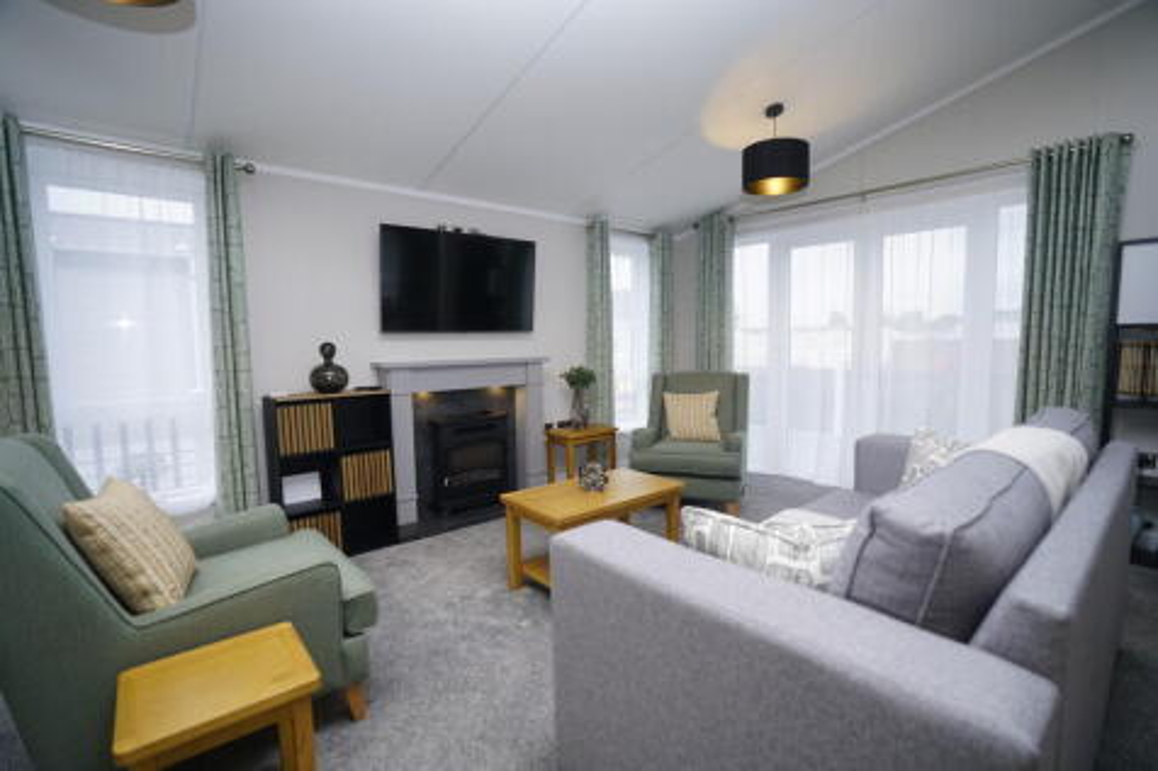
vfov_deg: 73.7
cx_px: 579
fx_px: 514
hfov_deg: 96.8
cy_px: 386
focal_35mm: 16
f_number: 2.8
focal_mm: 16
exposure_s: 1/60
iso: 125
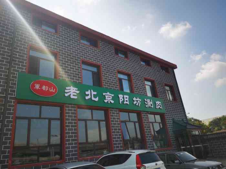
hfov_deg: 65.3
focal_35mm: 27
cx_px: 113
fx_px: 176
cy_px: 84
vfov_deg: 51.4
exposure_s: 1/5000
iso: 50
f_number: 1.6
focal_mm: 5.56
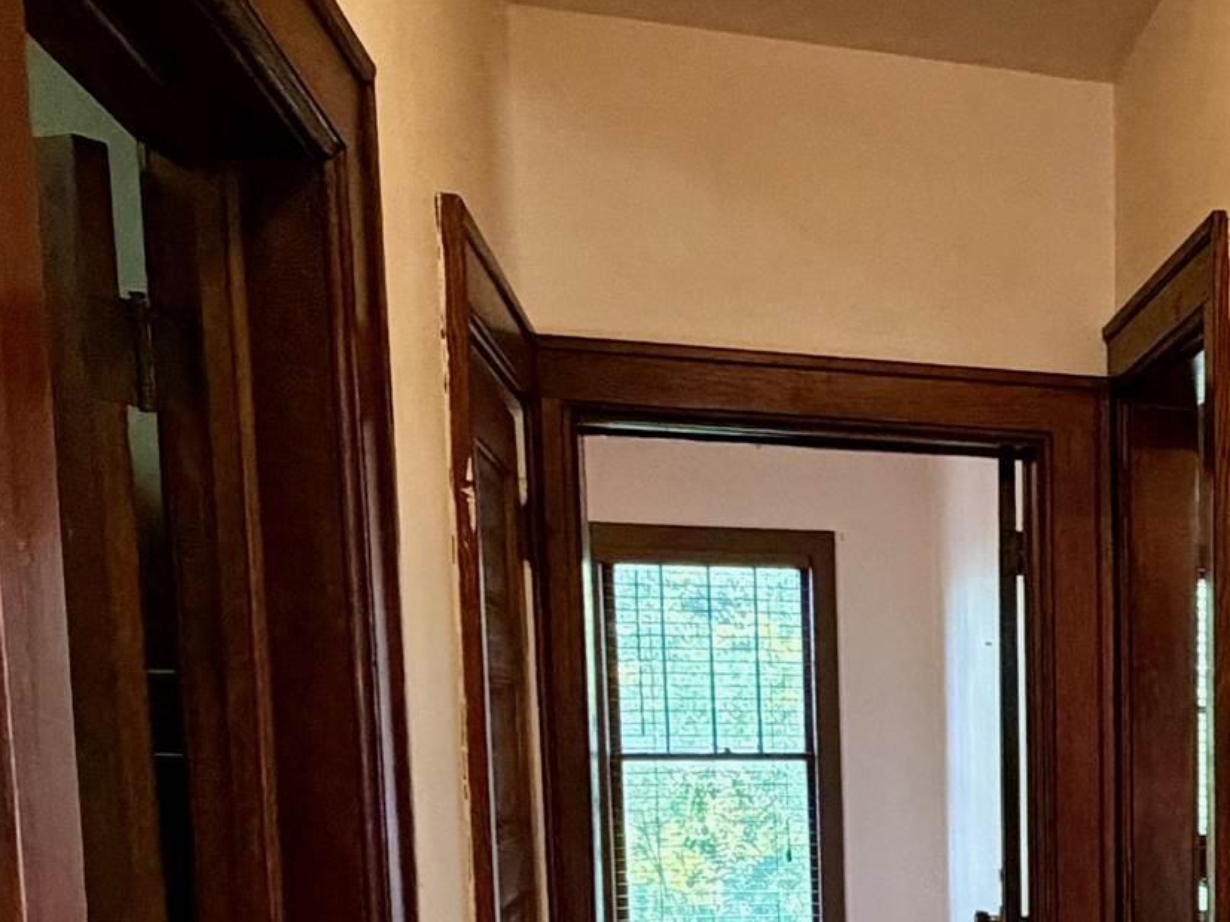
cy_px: 946
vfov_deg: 26.4
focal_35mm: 52
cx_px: 1420
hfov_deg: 31.7
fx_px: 1847
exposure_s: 1/60
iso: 400
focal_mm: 2.22
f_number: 2.2
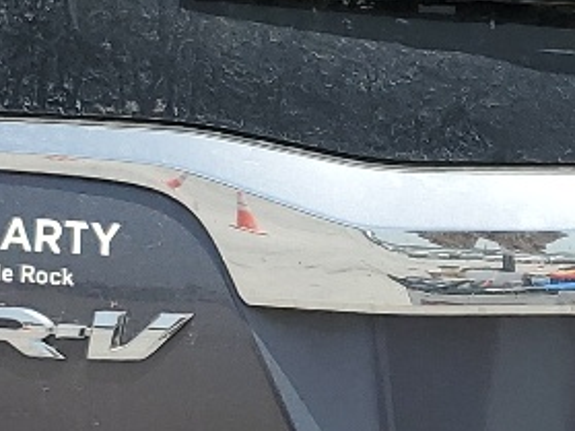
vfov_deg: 9.8
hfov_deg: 12.7
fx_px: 2474
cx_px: 808
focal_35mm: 149
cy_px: 468
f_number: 1.5
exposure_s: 1/2500
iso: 50
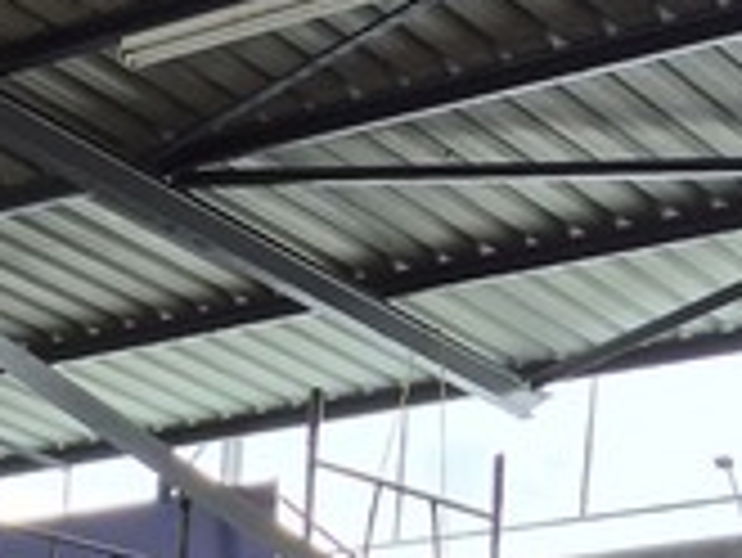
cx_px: -526
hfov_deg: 12.7
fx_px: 3067
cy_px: 1530
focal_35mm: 143
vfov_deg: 8.9
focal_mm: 5.4
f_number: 1.8
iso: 25
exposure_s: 1/216
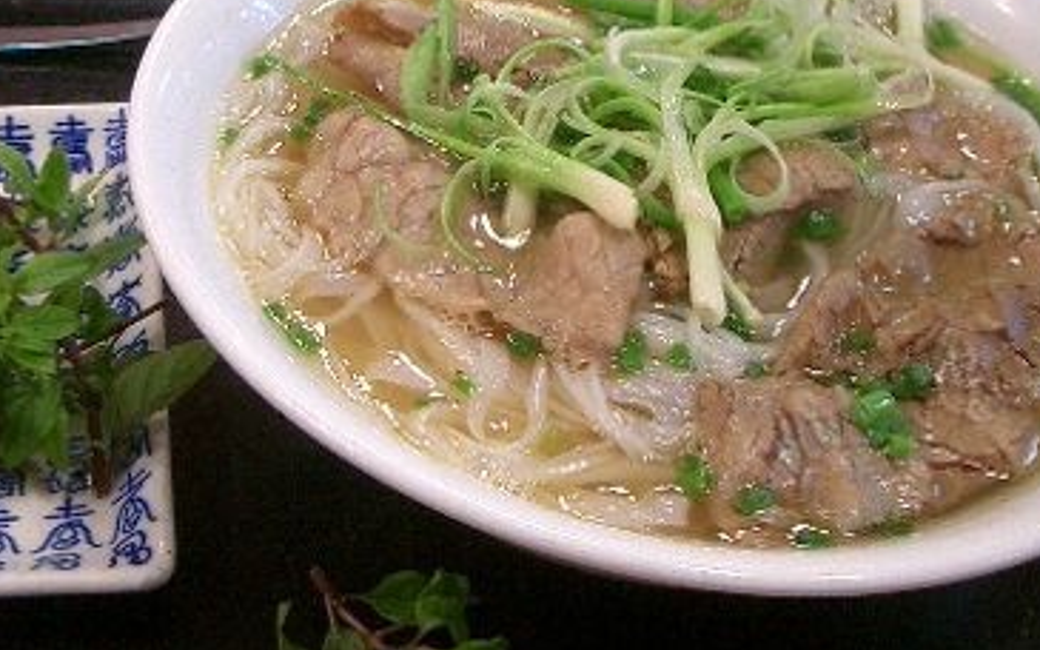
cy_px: 238
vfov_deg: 19.7
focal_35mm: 66
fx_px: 1870
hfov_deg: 30.8
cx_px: 322
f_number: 2.6
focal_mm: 5.8
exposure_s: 1/15
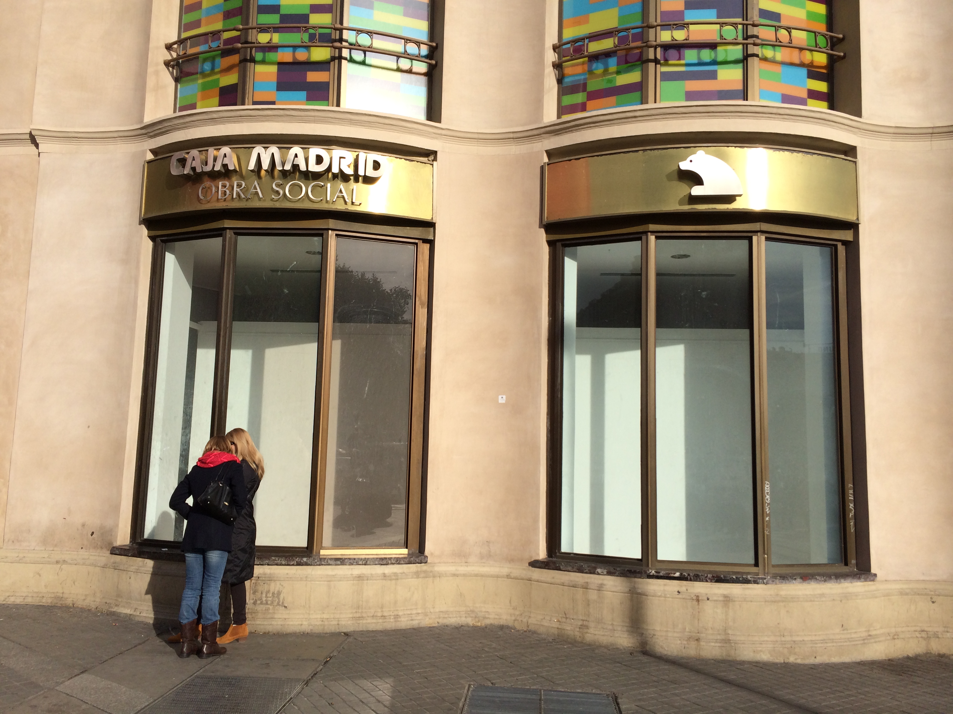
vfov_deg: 46.8
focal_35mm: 30
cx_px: 476
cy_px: 357
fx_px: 826
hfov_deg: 60.0
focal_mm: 4.12
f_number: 2.2
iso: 40
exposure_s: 1/3425
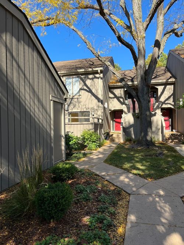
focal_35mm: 26
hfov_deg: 53.0
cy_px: 122
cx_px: 92
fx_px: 184
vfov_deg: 67.3
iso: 50
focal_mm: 5.1
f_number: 1.6
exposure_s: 1/1339
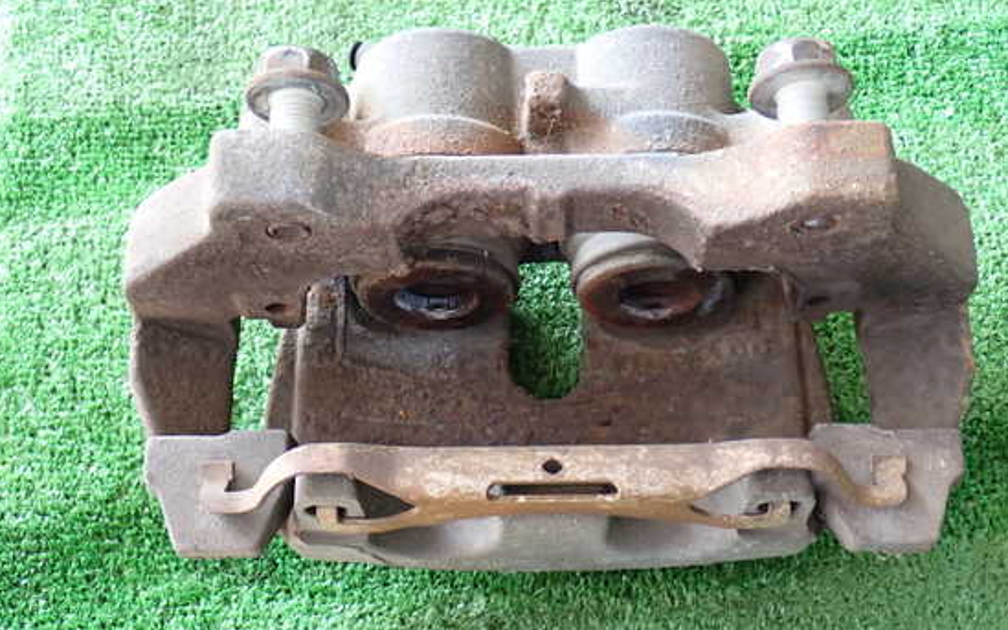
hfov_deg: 39.6
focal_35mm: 51
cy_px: 310
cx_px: 510
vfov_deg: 25.3
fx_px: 1401
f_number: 2.9
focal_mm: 7.84
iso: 500
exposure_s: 1/40
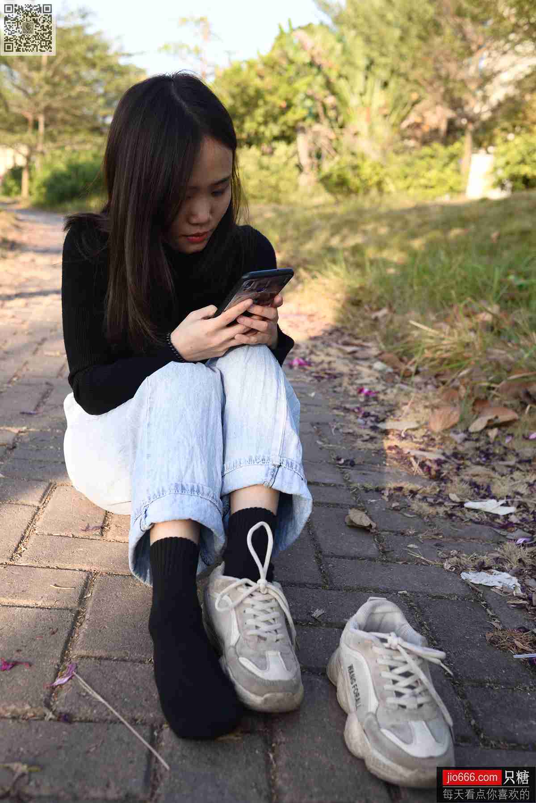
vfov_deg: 54.4
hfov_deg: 37.9
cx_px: 268
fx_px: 781
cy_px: 402
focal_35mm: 35
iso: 160
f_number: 5.6
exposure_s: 1/200
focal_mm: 35
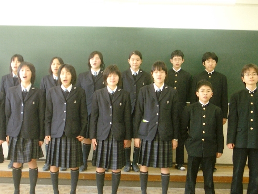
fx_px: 477
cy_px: 118
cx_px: 111
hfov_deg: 30.2
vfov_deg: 22.9
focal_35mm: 64
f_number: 3.1
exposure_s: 1/20
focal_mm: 8.2
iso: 100
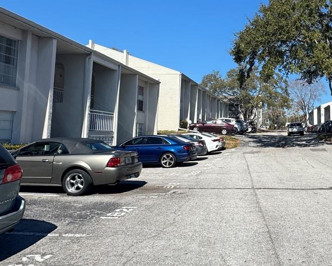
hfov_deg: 51.0
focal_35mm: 33
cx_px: 265
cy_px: 106
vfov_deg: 44.3
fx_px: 324
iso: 50
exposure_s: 1/1789
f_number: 2.2
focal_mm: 2.22
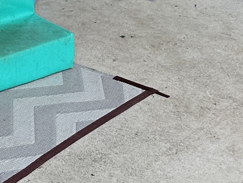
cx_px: 132
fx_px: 1060
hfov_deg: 13.1
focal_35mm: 151
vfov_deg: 9.2
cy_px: -196
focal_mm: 6.86
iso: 80
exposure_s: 1/745
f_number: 1.78
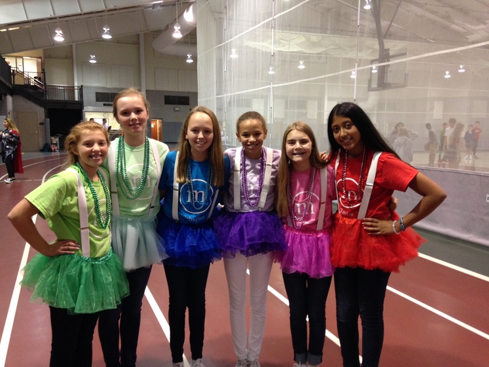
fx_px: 466
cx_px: 244
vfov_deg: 42.9
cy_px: 184
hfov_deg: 55.4
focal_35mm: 33
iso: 160
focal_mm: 4.12
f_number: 2.4
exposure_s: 1/20
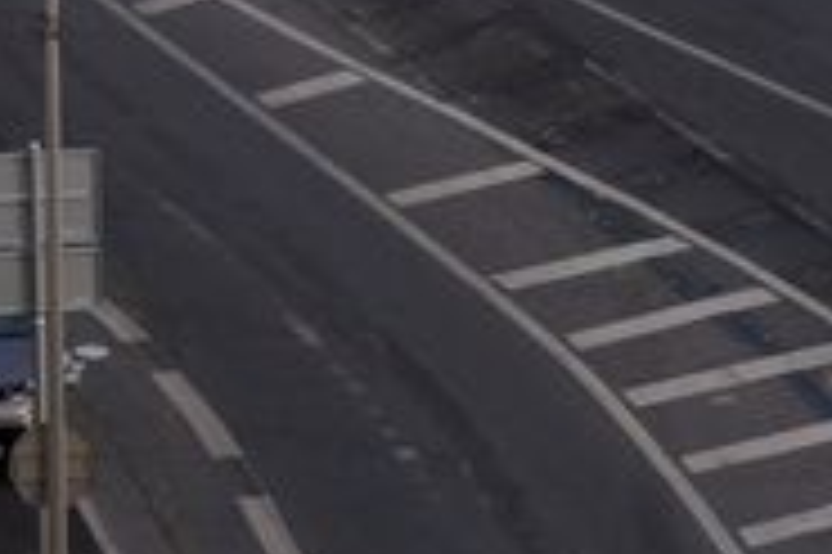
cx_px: 1016
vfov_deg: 2.8
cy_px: -354
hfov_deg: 4.2
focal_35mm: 487
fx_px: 11245
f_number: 9
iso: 100
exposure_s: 1/160
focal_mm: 50
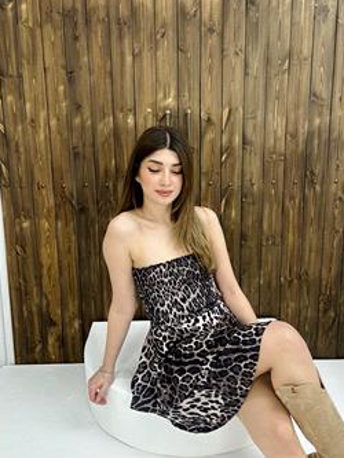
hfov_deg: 39.7
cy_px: 223
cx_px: 173
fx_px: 477
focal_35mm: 36
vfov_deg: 51.3
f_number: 1.9
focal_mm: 2.69
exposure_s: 1/100
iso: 80
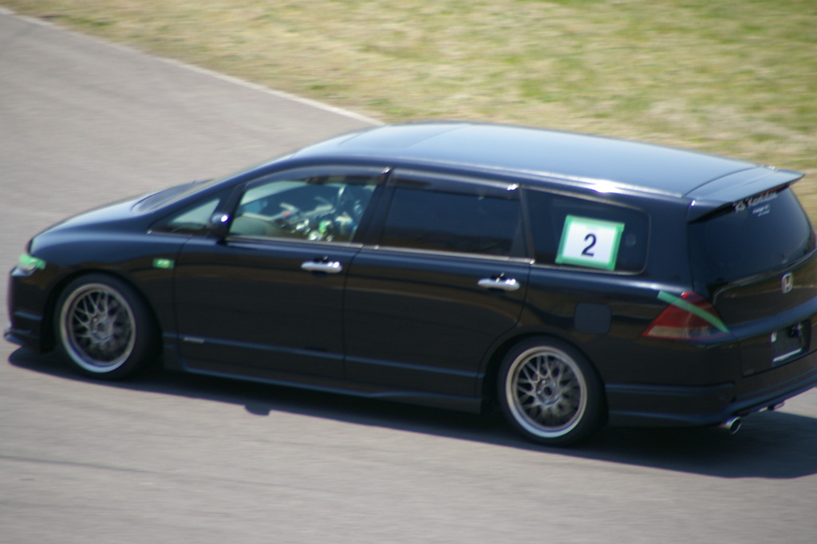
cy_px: 272
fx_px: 8507
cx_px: 408
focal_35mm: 375
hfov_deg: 5.5
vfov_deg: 3.7
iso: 200
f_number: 6.3
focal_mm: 250
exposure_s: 1/350
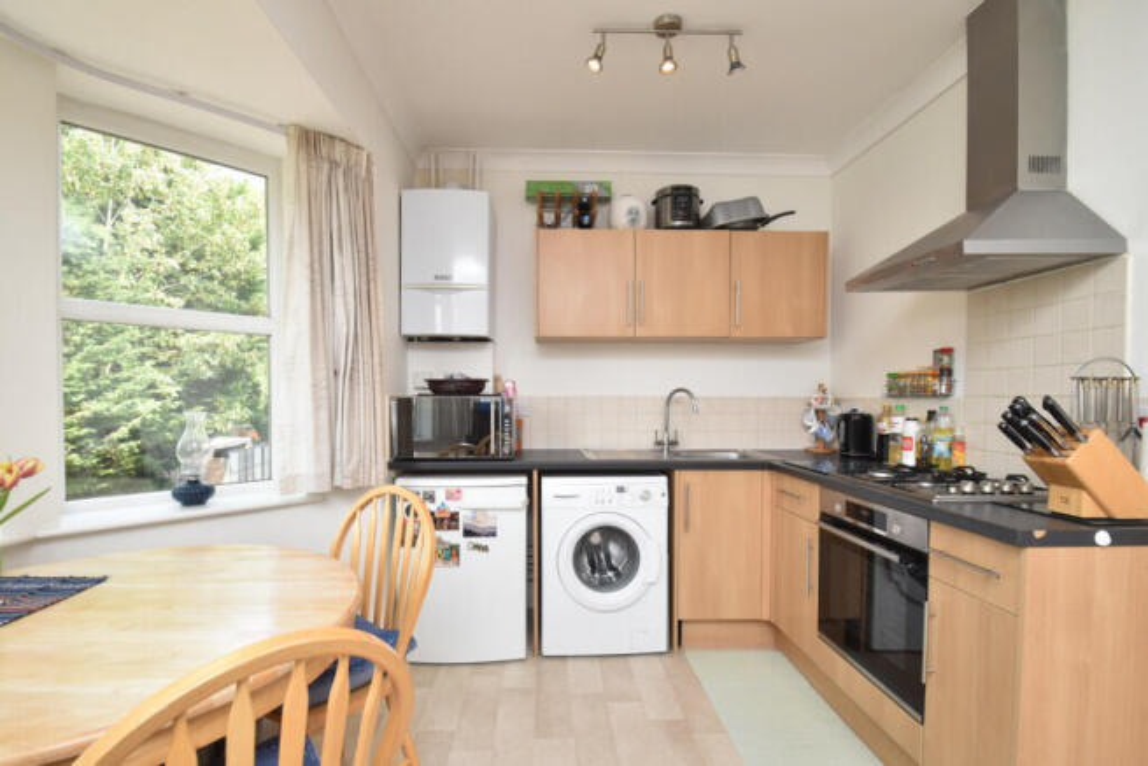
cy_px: 383
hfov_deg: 95.0
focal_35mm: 16
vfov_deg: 72.1
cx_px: 574
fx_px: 526
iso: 450
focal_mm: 11
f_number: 9
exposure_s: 1/60
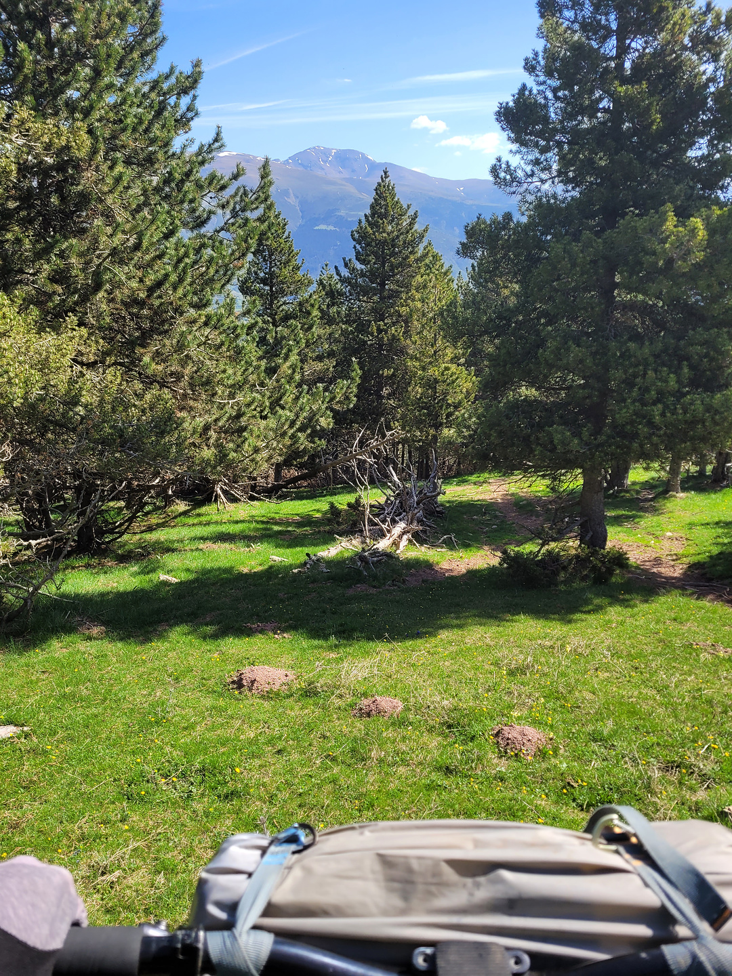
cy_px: 488
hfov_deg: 53.1
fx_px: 733
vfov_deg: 67.3
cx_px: 366
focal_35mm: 26
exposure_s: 1/1212
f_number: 1.8
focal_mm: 5.4
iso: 40
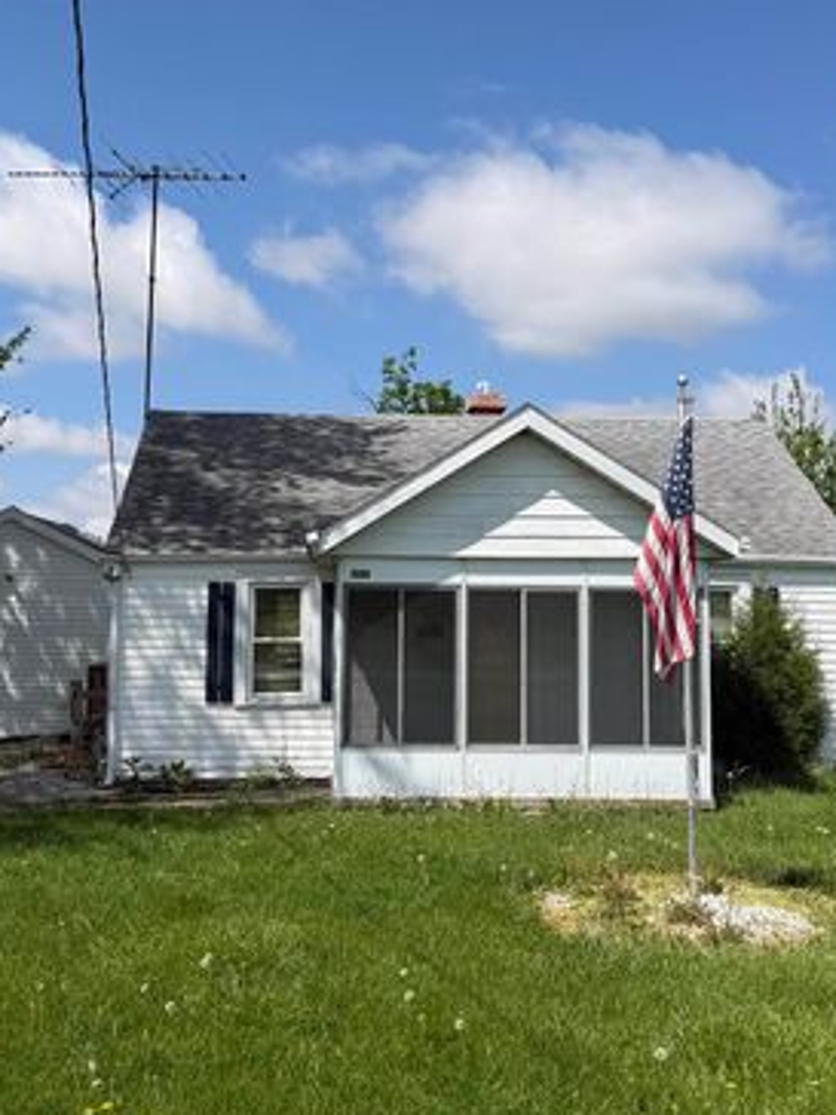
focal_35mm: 44
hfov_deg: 32.9
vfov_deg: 42.9
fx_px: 1417
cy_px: 507
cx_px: 413
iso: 80
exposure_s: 1/6173
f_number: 1.78
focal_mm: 6.76
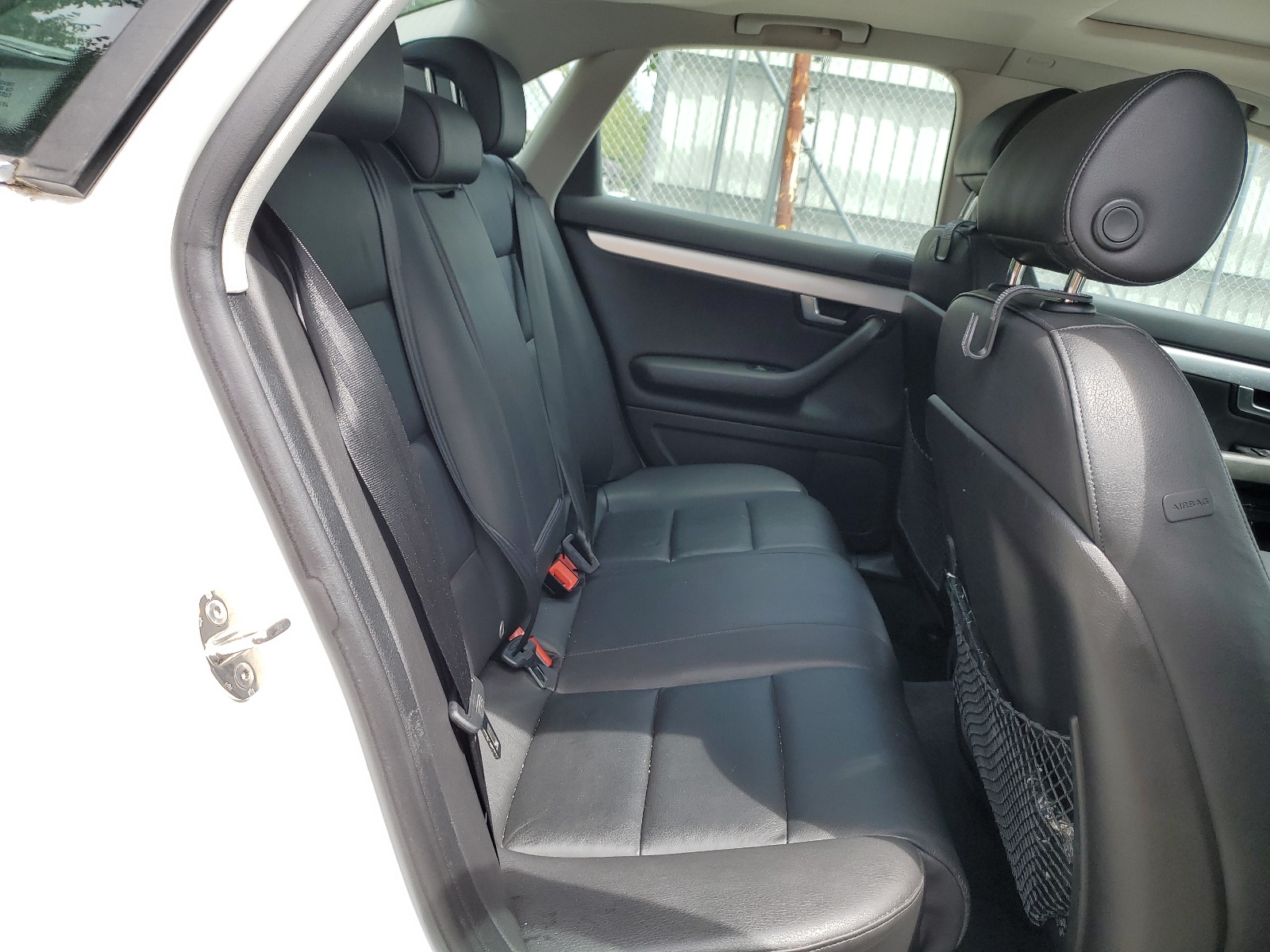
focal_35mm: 26
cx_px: 635
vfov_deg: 53.1
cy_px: 476
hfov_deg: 67.3
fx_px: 954
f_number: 1.5
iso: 50
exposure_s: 1/769
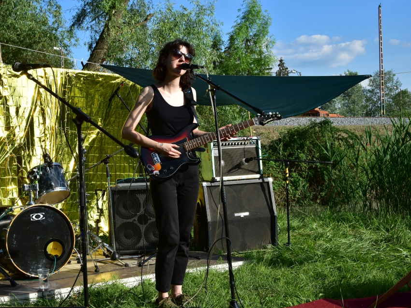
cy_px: 154
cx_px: 185
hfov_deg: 31.2
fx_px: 736
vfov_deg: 23.6
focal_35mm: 62
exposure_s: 1/400
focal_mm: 38
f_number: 10
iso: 250
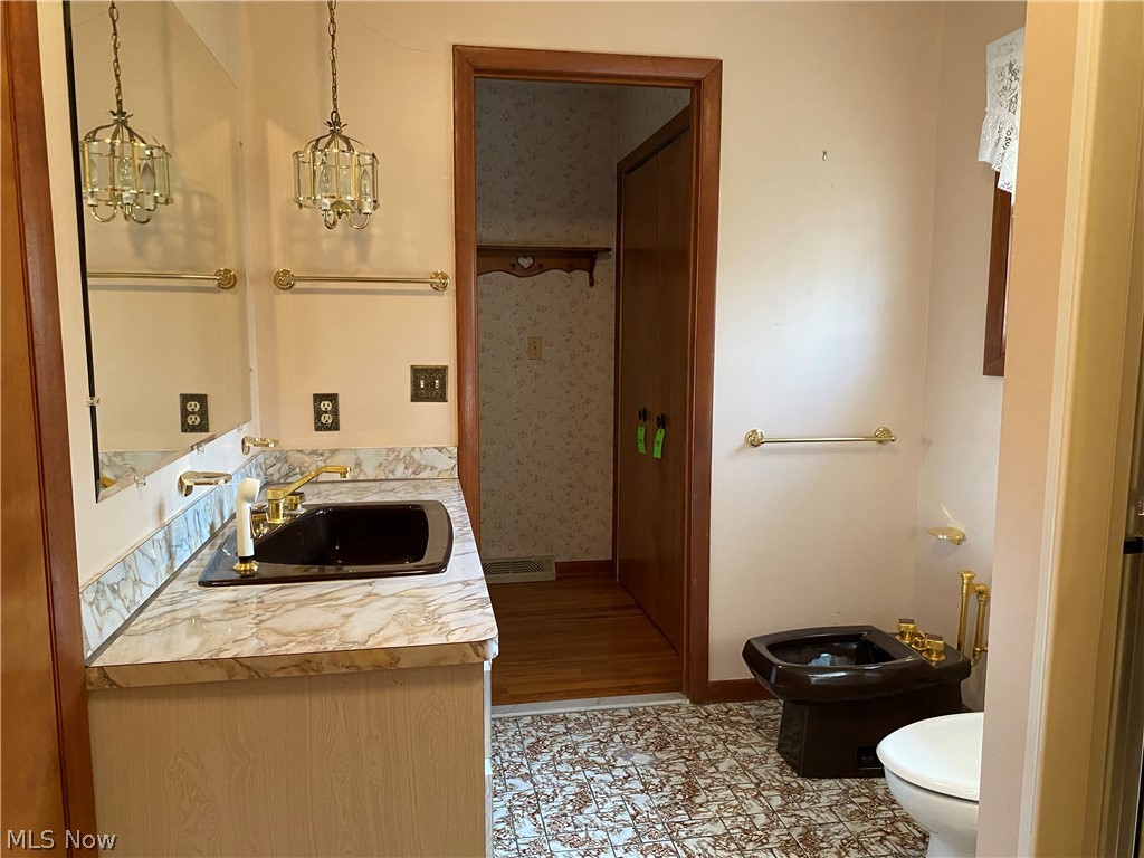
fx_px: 859
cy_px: 429
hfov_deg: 67.3
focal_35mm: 26
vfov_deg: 53.1
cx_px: 572
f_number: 1.8
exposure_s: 1/60
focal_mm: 4.25
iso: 250
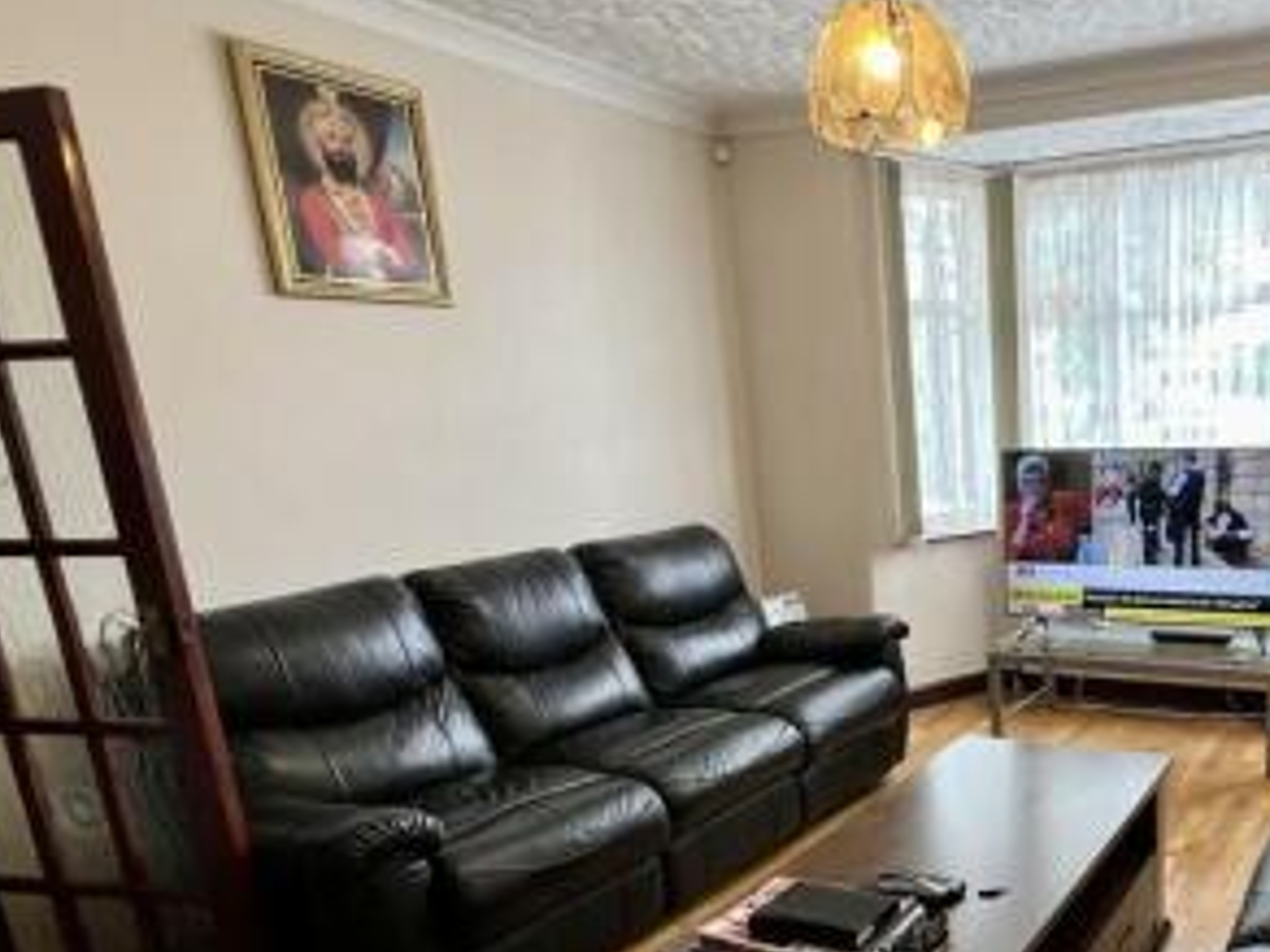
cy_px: 659
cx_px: 1068
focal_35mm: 26
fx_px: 954
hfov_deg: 60.2
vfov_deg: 51.7
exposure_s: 1/100
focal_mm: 1.57
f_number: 1.8
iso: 200
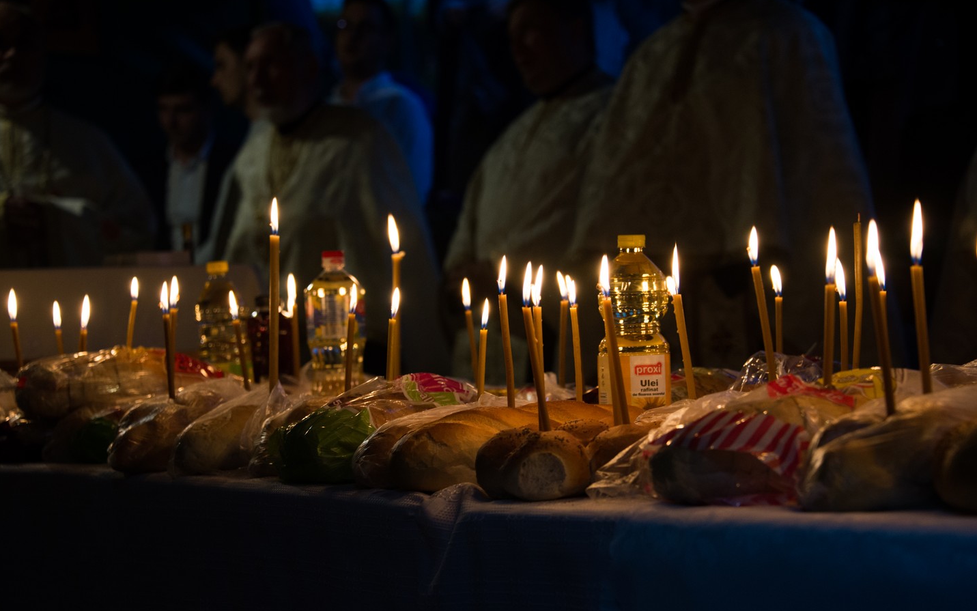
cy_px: 318
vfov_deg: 14.2
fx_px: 2450
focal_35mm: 92
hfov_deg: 22.6
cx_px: 488
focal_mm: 90
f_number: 5.3
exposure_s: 1/100
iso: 1600
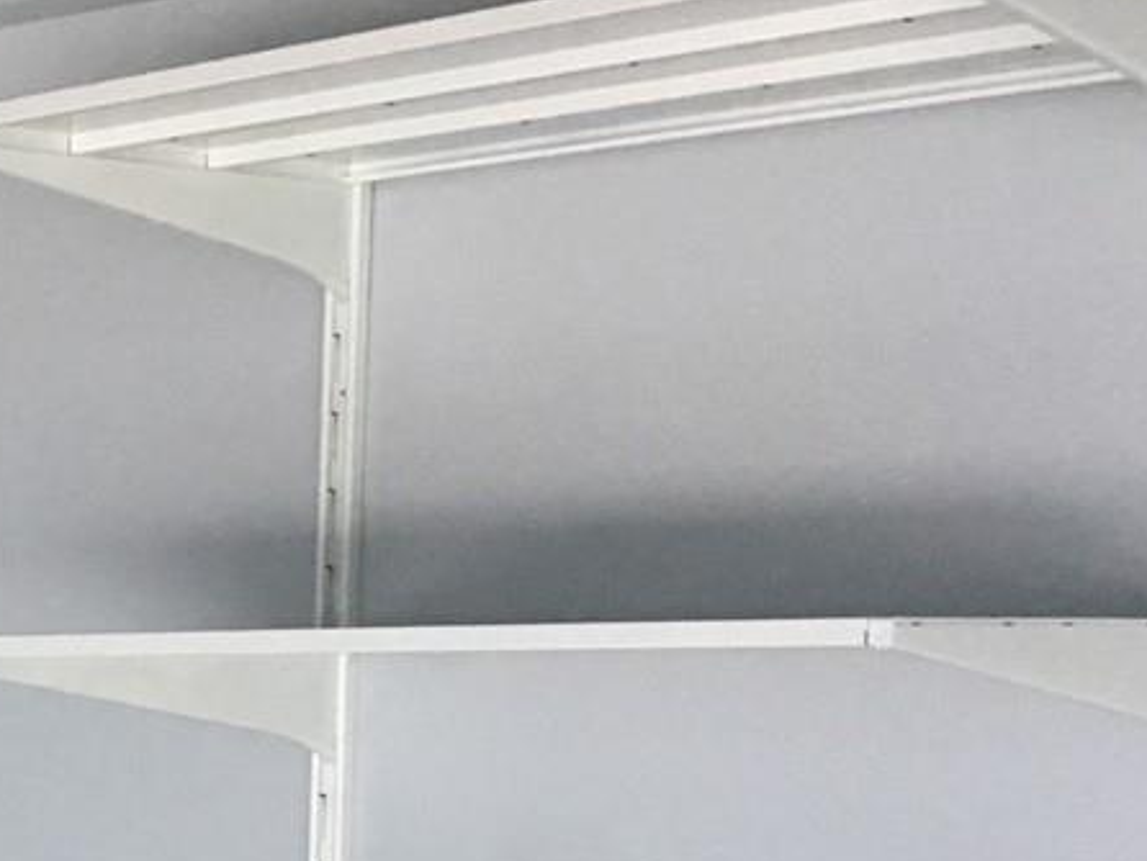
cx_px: -738
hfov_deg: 16.6
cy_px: 1061
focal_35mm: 104
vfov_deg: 13.8
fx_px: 3448
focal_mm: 4.15
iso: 160
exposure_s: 1/30
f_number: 2.2
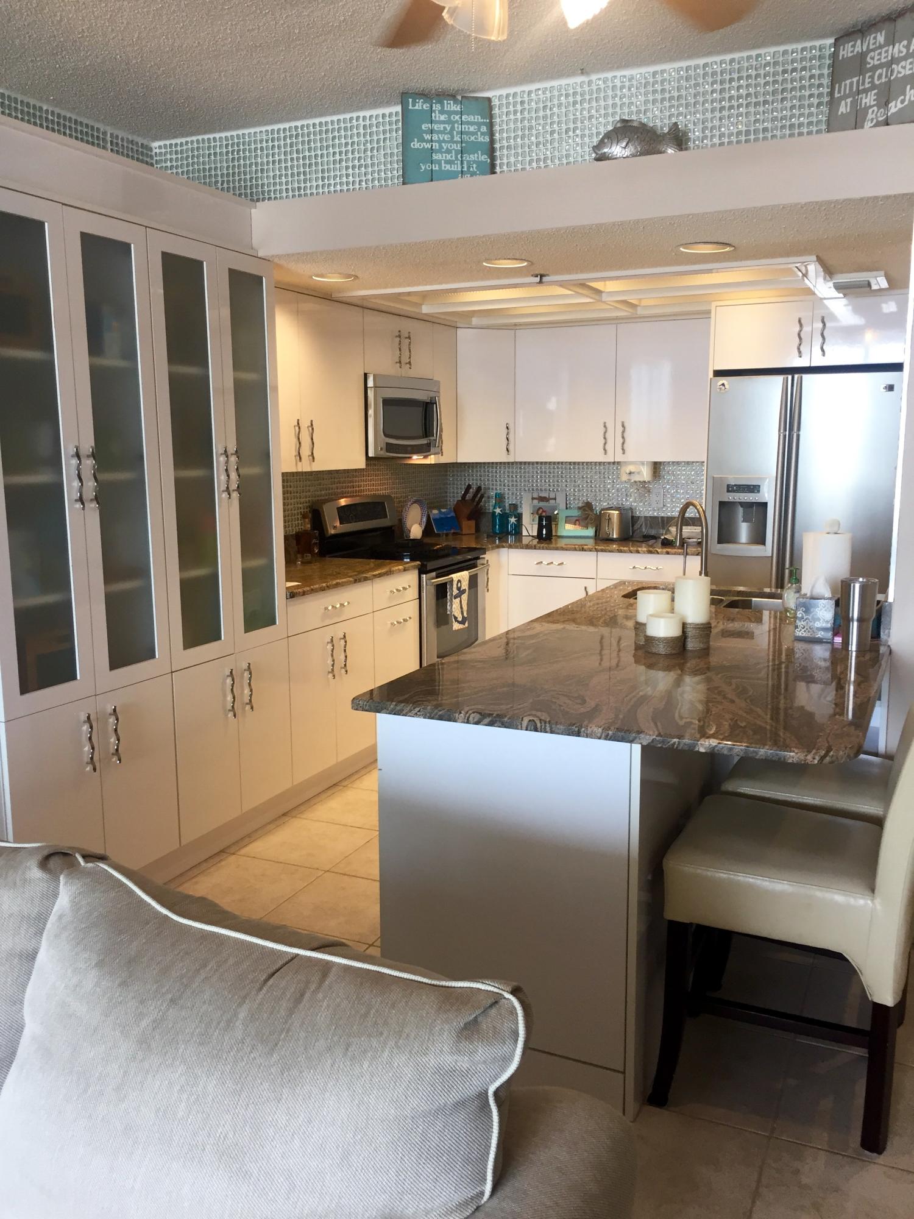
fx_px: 1021
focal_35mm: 29
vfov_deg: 61.7
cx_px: 457
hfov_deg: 48.2
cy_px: 610
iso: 32
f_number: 2.2
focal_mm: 4.15
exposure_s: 1/30
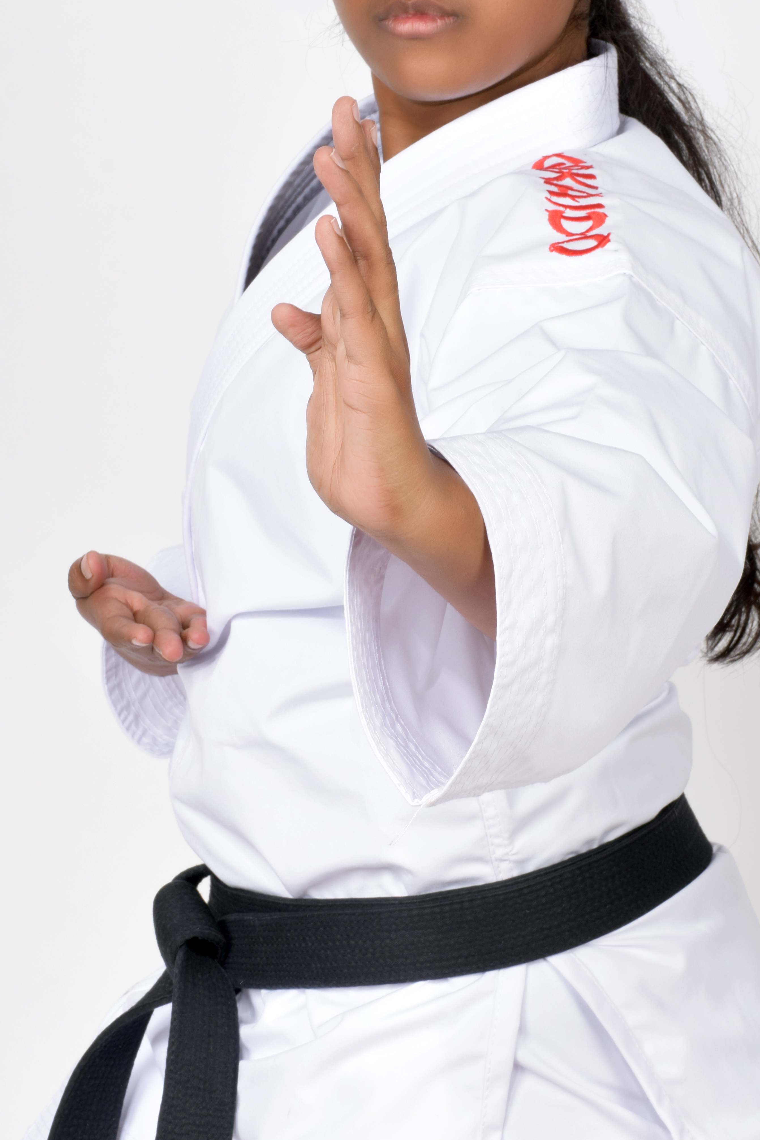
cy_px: 394
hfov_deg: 10.2
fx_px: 4243
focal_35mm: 134
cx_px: 426
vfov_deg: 15.3
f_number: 16
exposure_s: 1/125
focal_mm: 60
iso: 100
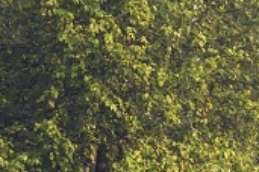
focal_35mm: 399
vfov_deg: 3.4
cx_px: 533
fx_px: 2869
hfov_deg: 5.1
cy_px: 180
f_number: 4
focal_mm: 35
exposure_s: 1/125
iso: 400
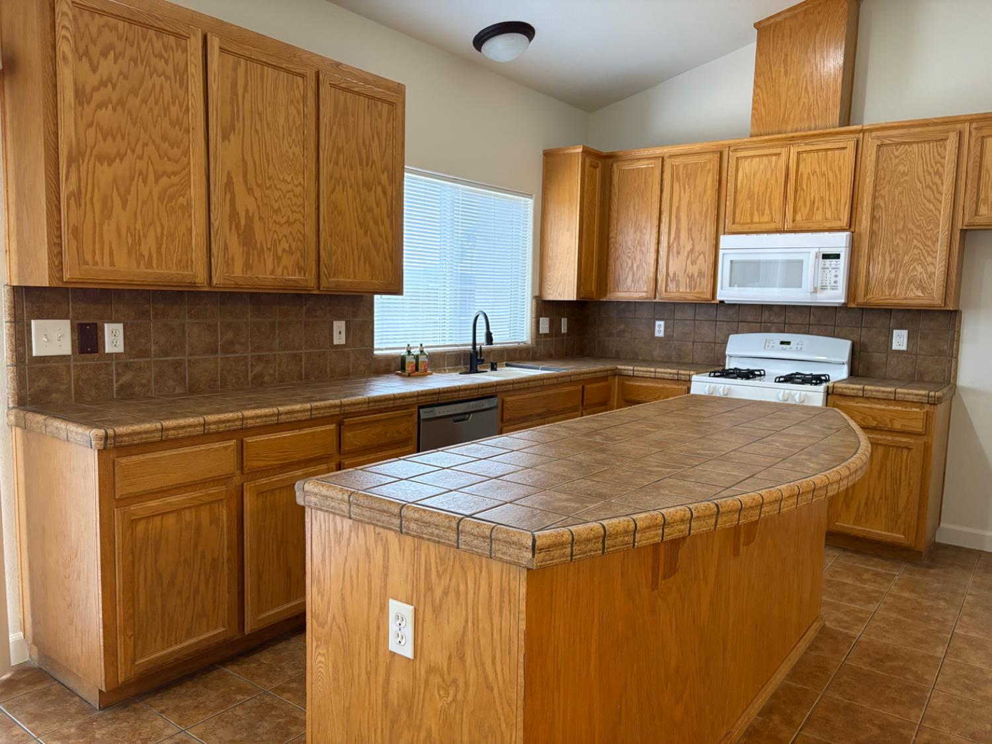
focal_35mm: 26
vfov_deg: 53.1
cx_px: 496
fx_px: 745
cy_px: 372
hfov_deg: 67.3
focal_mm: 5.96
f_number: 1.6
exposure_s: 1/60
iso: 250
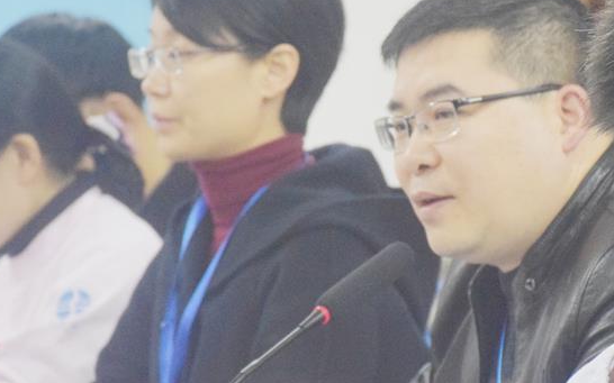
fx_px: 4918
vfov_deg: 4.5
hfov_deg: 7.1
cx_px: 368
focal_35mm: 294
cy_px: 238
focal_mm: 105
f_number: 5.6
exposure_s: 1/60
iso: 4000
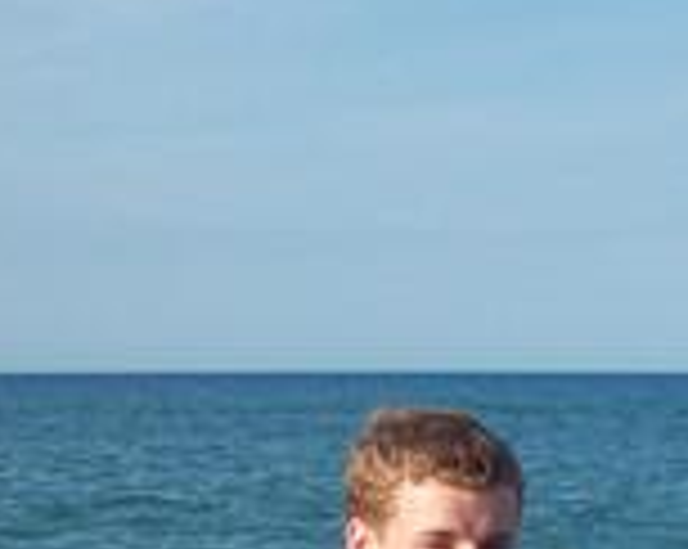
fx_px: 3071
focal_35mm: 151
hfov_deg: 12.8
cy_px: 914
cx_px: 450
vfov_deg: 9.8
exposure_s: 1/327
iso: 80
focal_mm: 6.2
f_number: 5.6
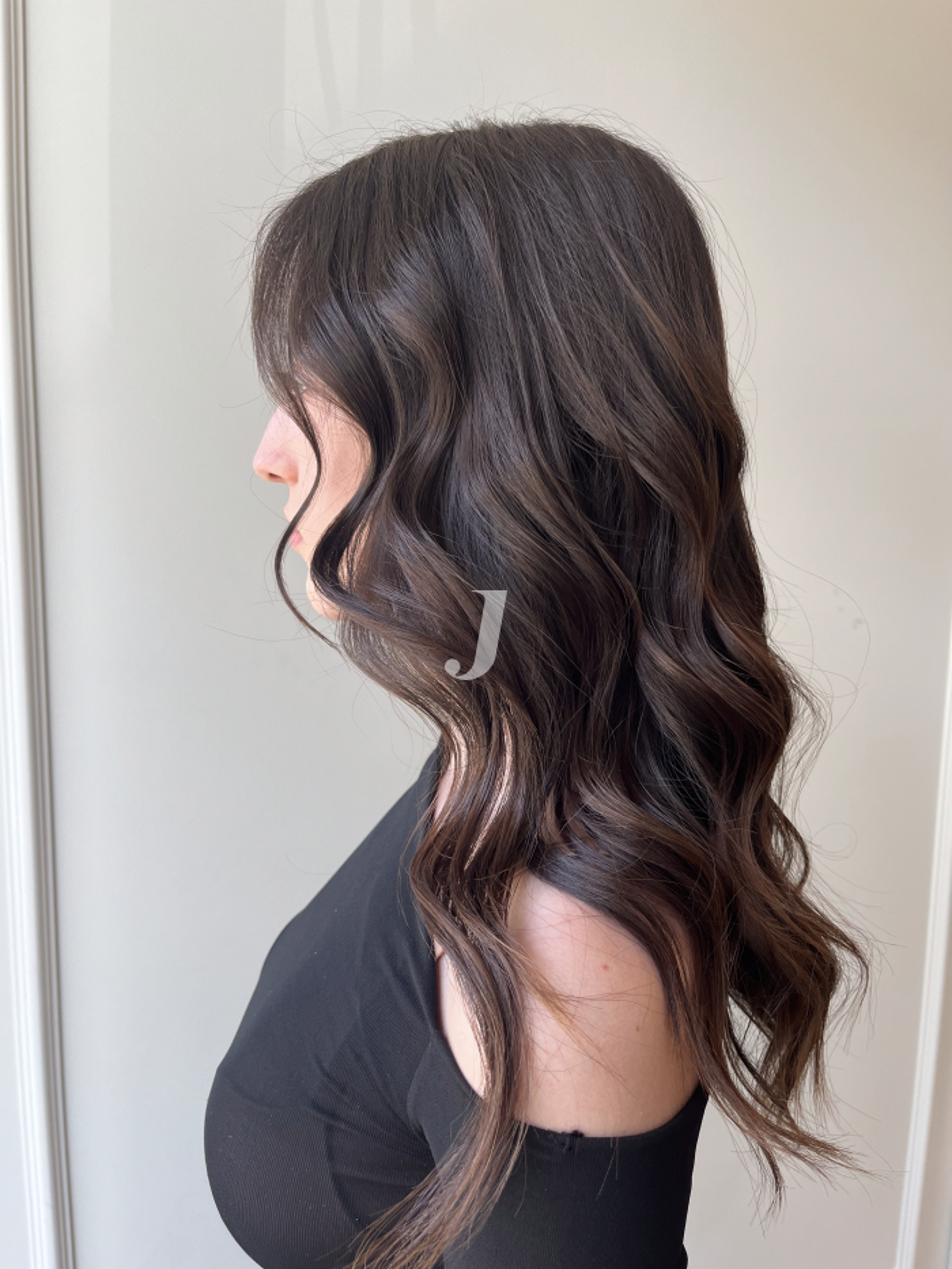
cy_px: 634
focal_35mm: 26
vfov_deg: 67.3
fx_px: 953
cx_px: 476
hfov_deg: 53.1
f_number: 1.6
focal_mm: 5.1
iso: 50
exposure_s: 1/121
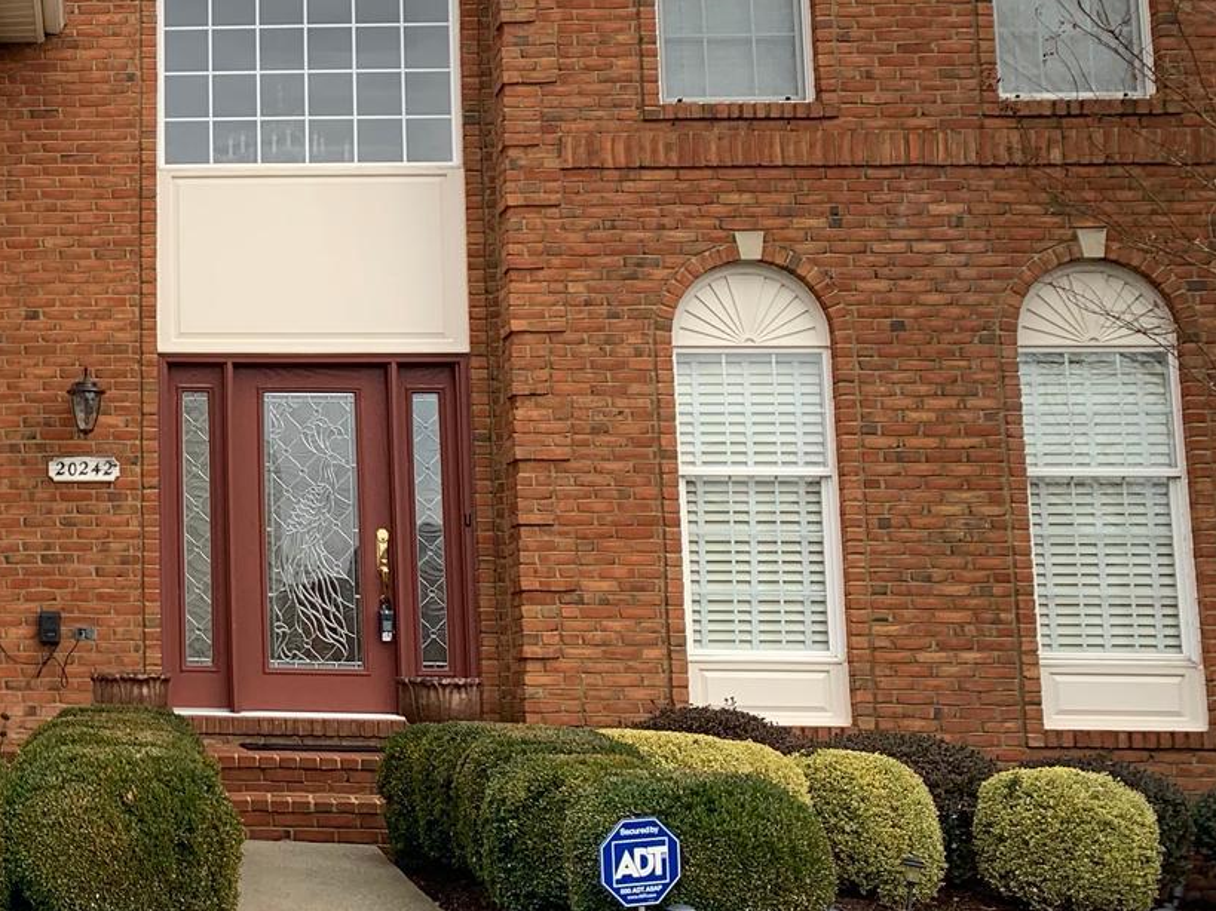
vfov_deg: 22.5
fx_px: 2283
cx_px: -123
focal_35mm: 65
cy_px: 320
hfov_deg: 27.3
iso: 25
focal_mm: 4.25
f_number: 1.8
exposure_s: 1/211
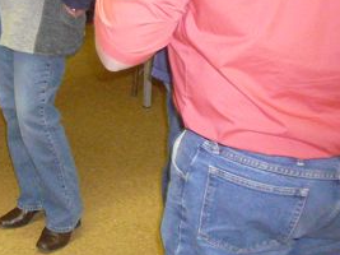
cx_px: -27
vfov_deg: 17.2
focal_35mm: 84
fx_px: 825
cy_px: 4
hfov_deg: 22.1
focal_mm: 5.2
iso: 400
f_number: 2.8
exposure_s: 1/30
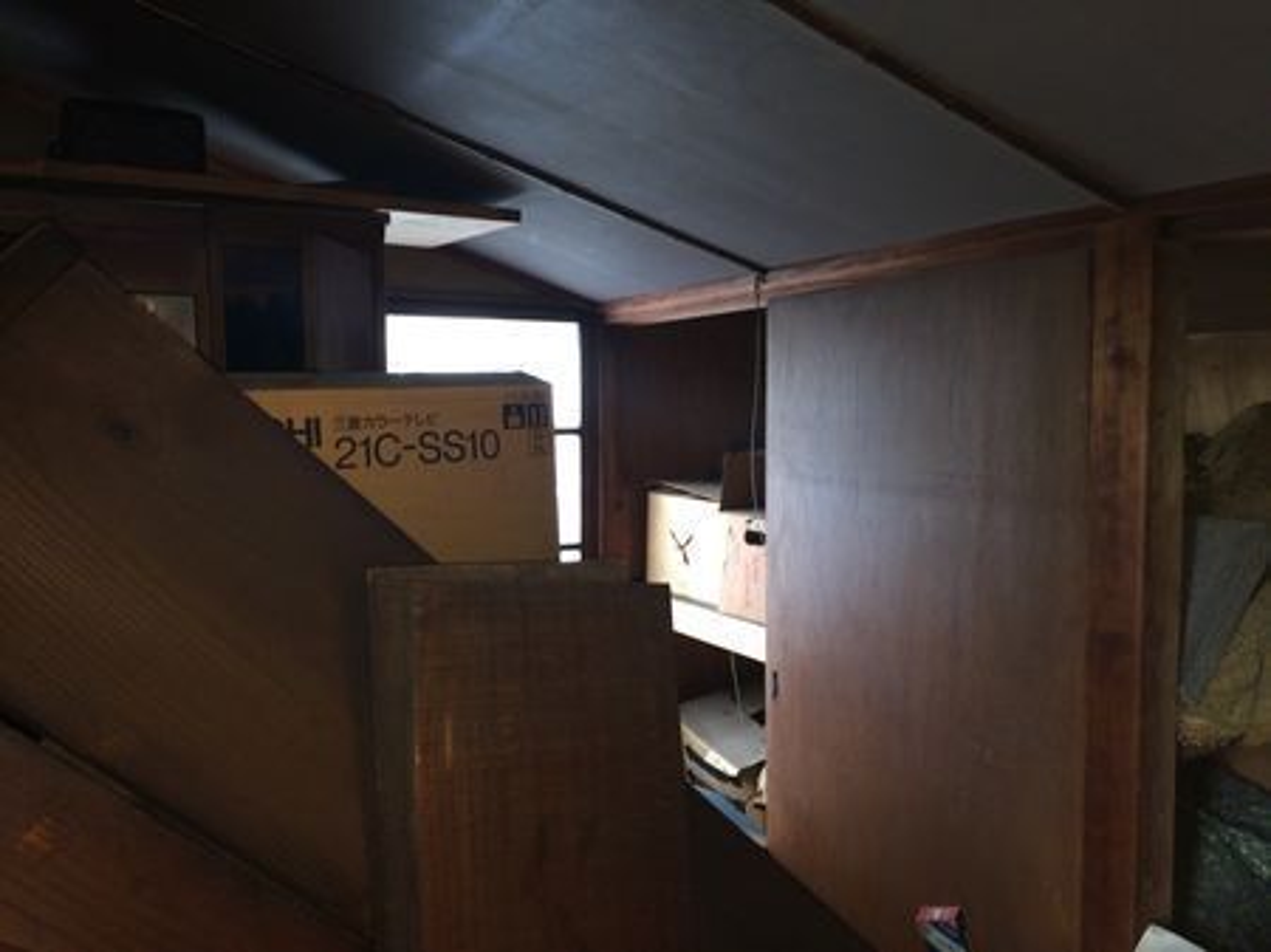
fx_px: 1064
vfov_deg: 48.2
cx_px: 636
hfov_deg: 61.7
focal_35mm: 29
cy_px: 476
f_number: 2.2
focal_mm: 4.15
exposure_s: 1/30
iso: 125
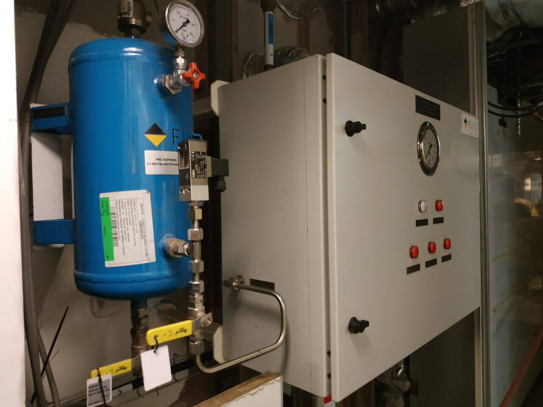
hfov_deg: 71.6
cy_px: 204
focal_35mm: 24
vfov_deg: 56.8
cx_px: 272
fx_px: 376
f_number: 1.9
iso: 500
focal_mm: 3.94
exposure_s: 1/20
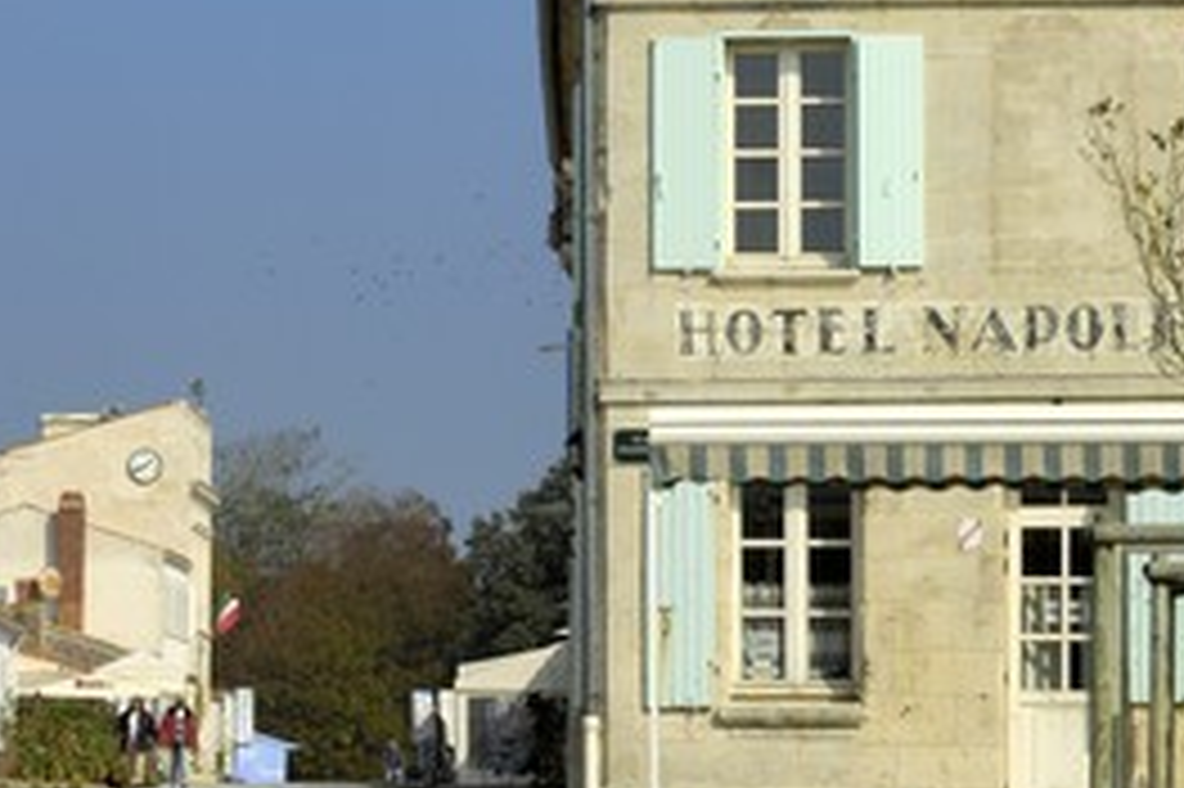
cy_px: 324
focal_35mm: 192
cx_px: 502
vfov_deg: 7.1
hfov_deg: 10.7
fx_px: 6310
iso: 100
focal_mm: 80
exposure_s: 1/160
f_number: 13
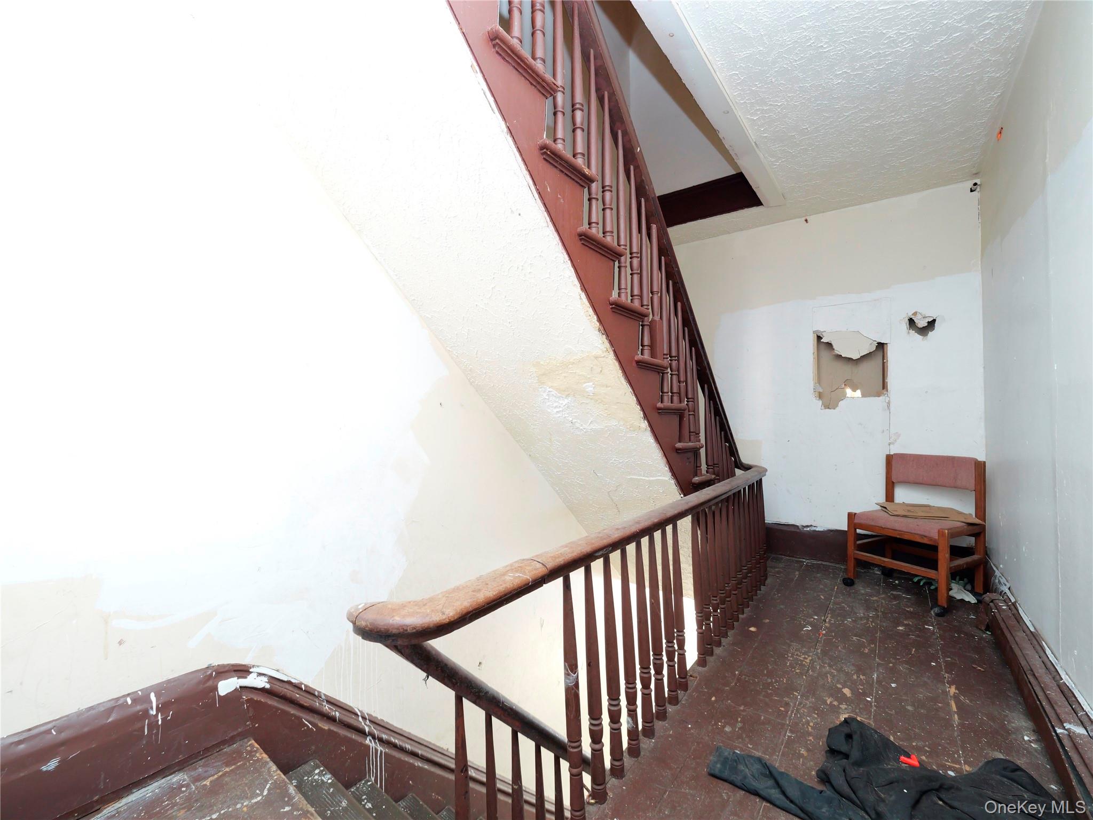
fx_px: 442
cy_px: 410
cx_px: 546
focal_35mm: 14
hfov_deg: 102.1
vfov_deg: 85.7
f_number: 5
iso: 1000
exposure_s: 1/2
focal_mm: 7
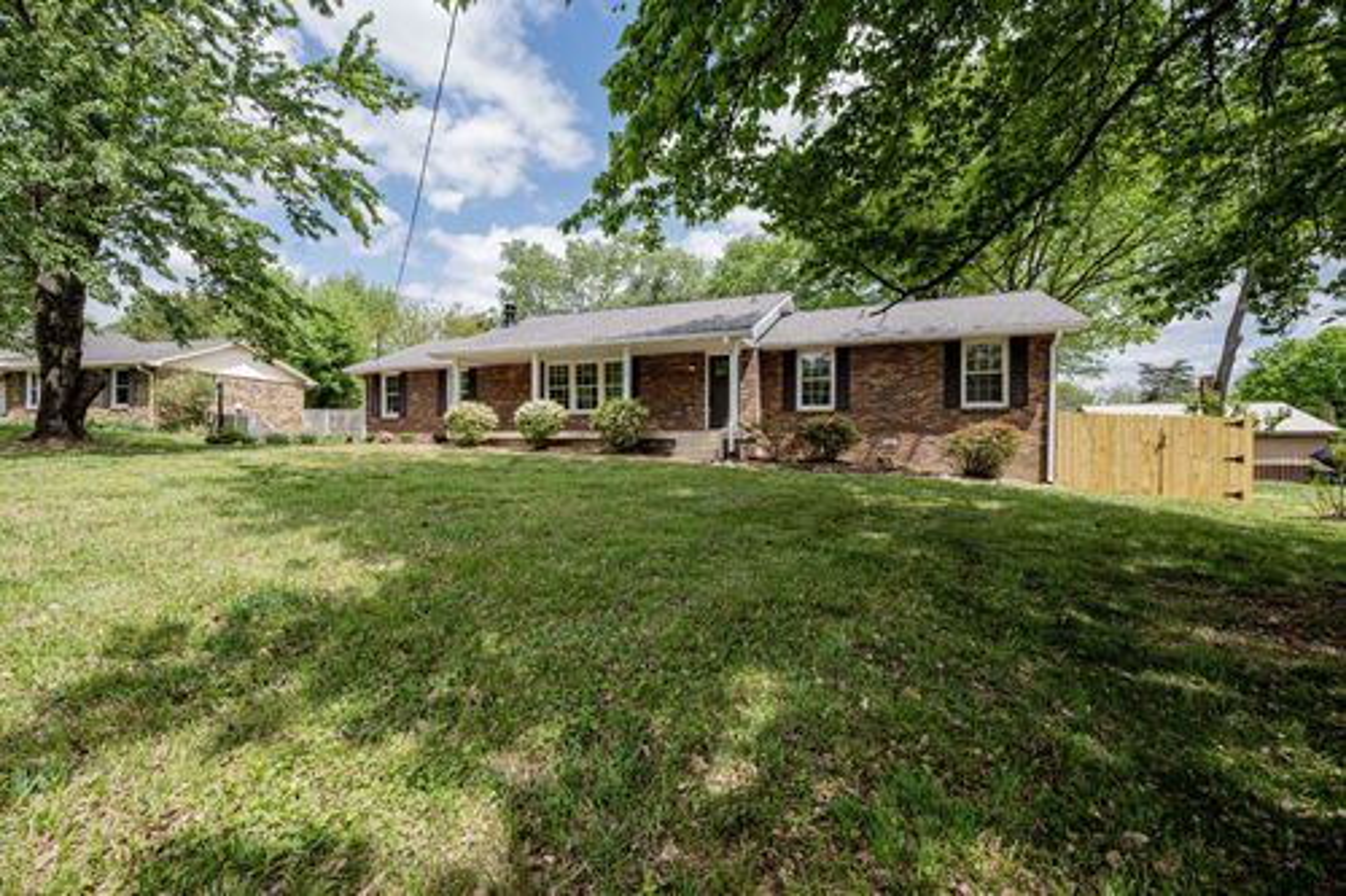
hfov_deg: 104.3
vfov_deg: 81.2
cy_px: 448
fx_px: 523
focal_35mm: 14
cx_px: 673
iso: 100
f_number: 6.3
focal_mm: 14
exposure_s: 1/160
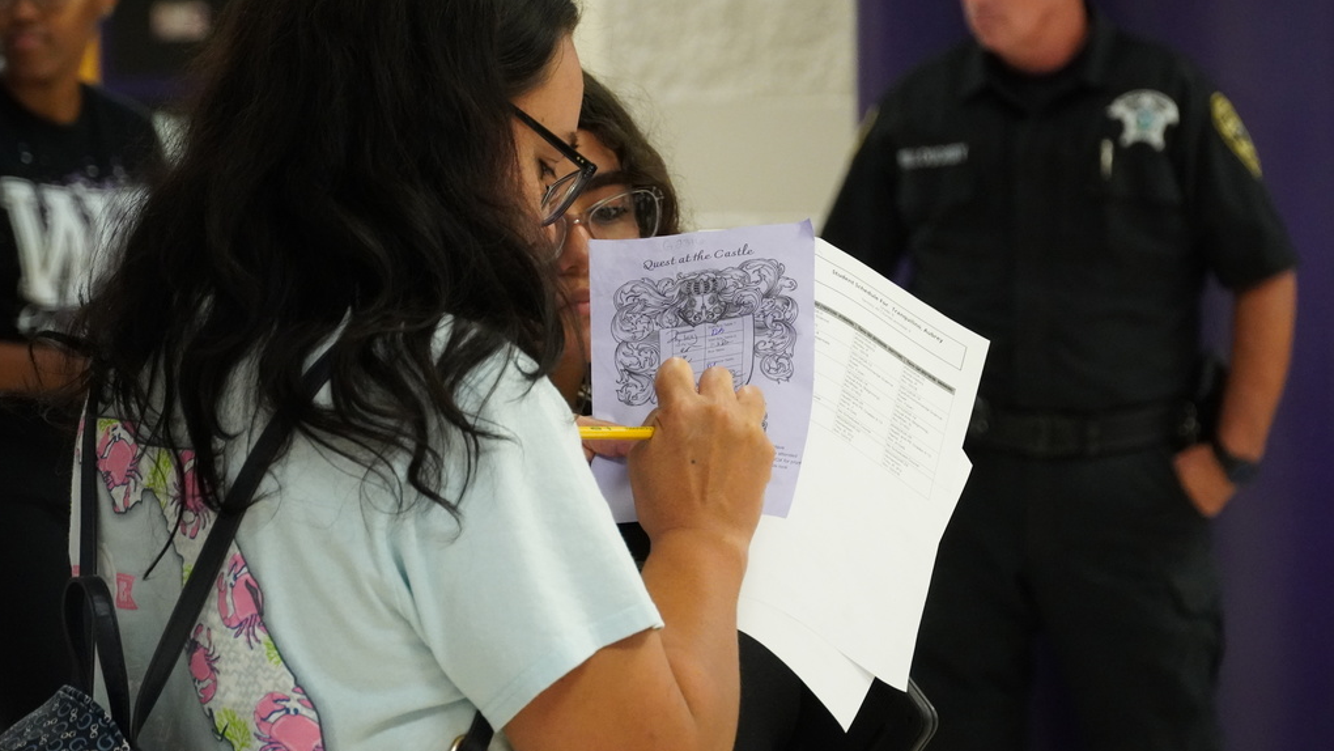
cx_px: 666
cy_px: 338
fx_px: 5077
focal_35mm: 144
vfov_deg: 8.5
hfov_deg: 15.0
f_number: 5.6
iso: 5000
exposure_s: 1/160
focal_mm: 91
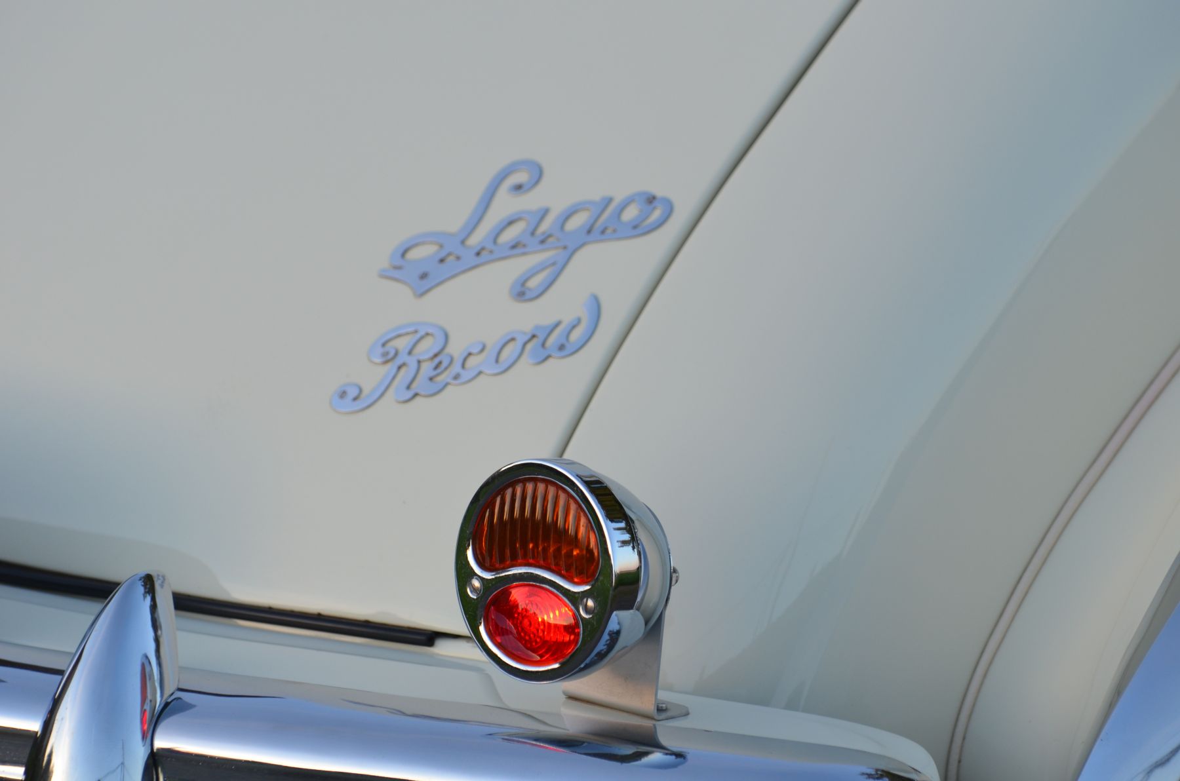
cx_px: 590
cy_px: 390
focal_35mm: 168
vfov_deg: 8.1
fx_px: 5495
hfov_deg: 12.3
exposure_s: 1/125
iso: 360
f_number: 5.6
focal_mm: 112
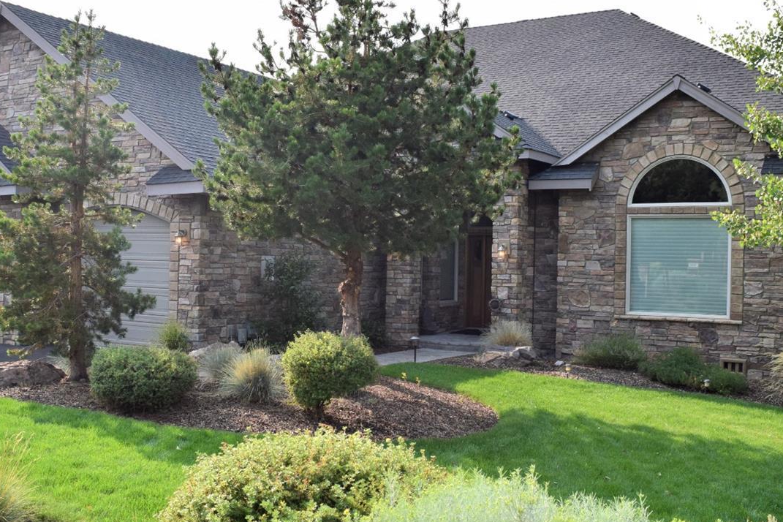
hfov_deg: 46.3
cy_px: 265
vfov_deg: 31.9
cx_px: 344
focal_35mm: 42
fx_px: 913
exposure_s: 1/320
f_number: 10
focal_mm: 20
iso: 400
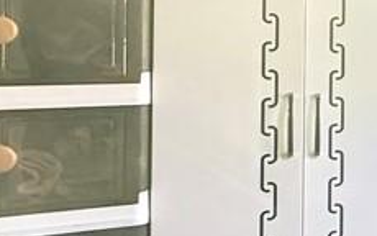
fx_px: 678
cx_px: 723
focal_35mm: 66
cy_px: 38
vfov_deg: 19.5
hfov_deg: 19.8
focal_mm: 2.22
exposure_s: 1/60
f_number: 2.2
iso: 800
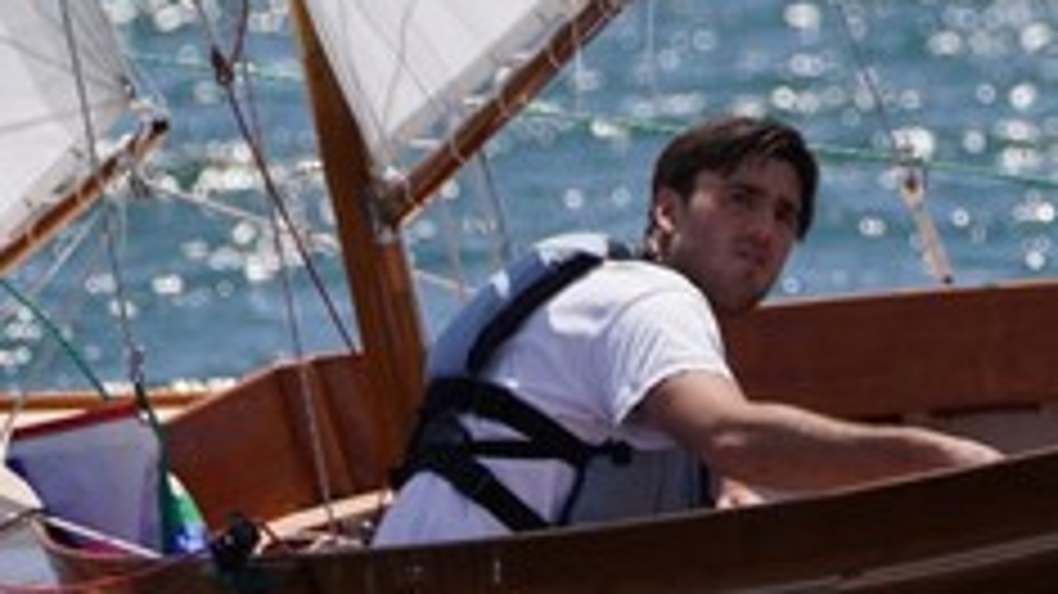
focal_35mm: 1431
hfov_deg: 1.5
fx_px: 40126
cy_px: -151
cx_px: 1108
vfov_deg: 0.8
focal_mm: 267
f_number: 5.6
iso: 200
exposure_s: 1/1600
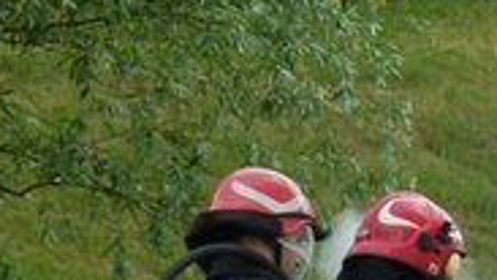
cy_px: 440
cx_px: 679
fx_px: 9200
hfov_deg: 3.1
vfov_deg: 1.7
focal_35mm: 698
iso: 100
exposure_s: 1/250
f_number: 4
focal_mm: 32.4
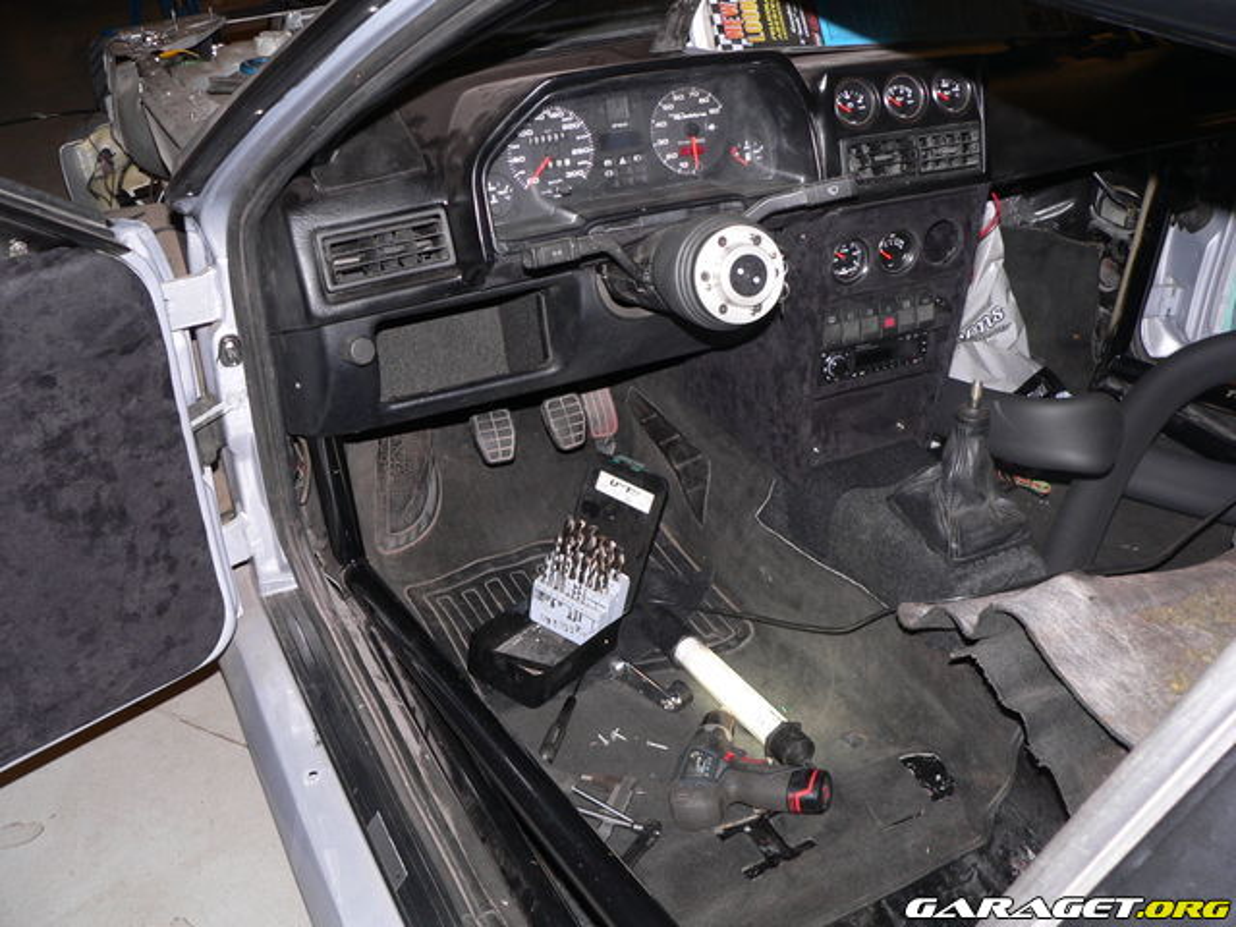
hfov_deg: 51.4
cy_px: 464
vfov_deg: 39.7
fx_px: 1285
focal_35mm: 36
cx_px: 618
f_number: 2.8
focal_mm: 6
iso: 100
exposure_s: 1/60
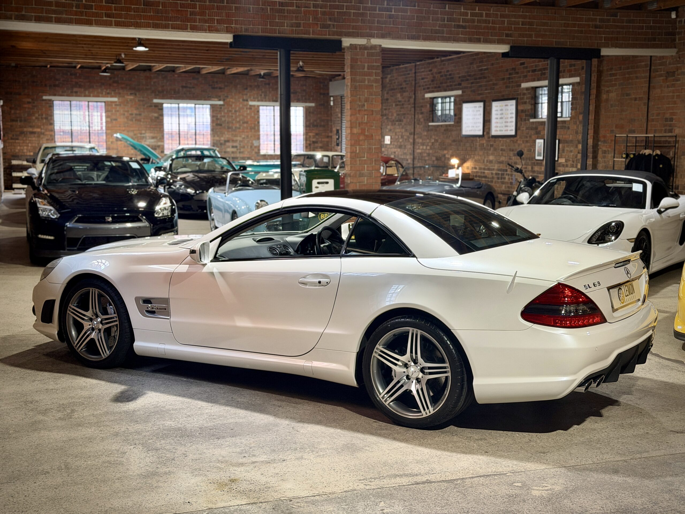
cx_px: 342
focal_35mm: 48
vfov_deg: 30.3
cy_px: 257
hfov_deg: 39.7
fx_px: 950
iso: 160
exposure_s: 1/50
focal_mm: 6.76
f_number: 1.78
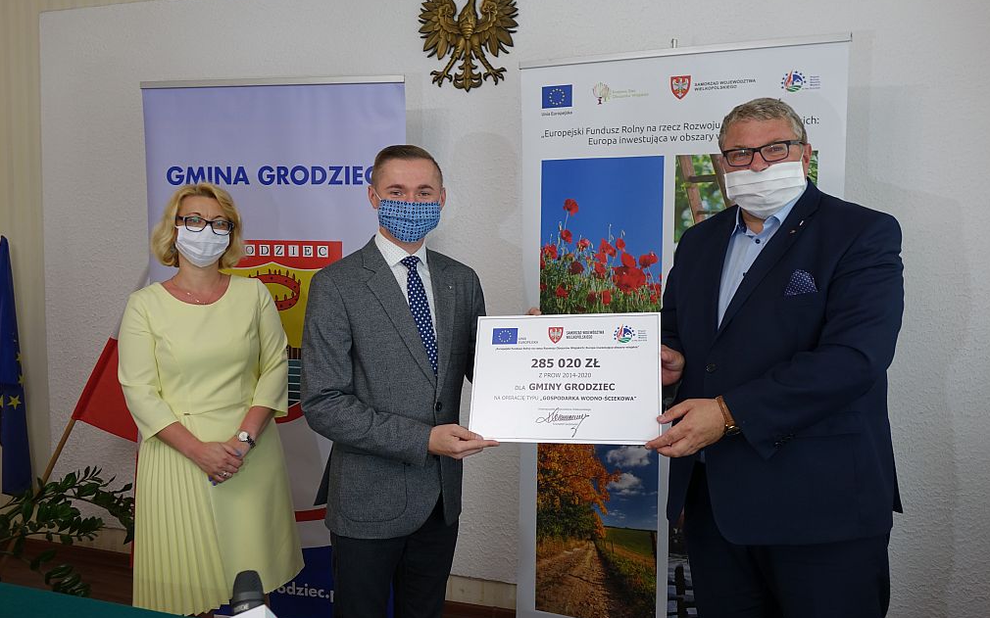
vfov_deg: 40.6
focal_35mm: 31
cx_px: 500
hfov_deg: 61.2
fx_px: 836
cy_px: 290
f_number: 2.8
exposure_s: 1/30
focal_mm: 10.91
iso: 250
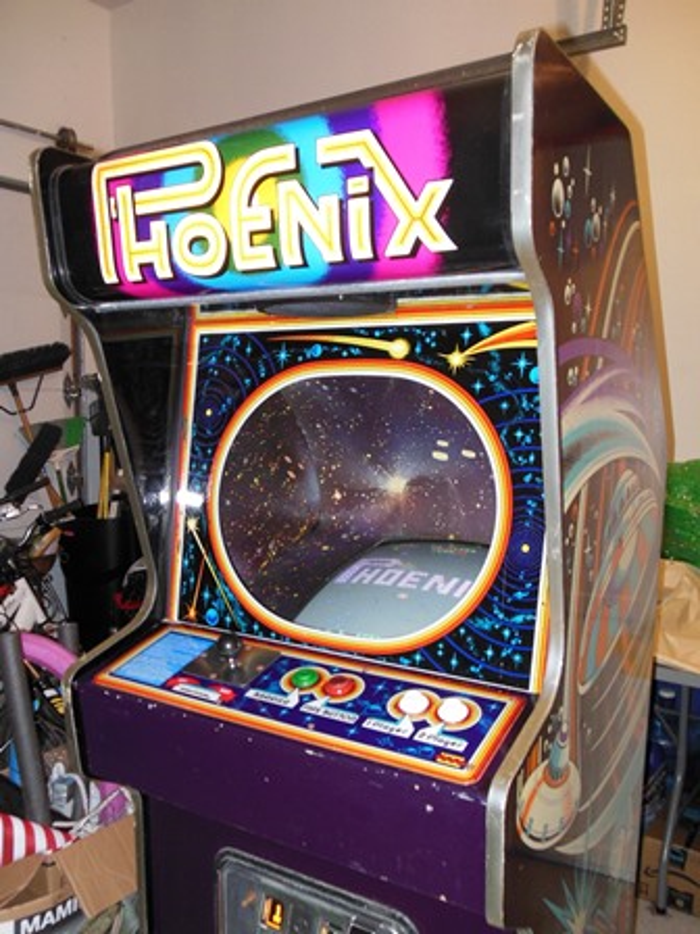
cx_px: 350
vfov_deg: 69.4
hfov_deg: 54.9
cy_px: 467
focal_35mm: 25
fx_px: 674
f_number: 3.2
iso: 250
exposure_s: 1/25
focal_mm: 4.5
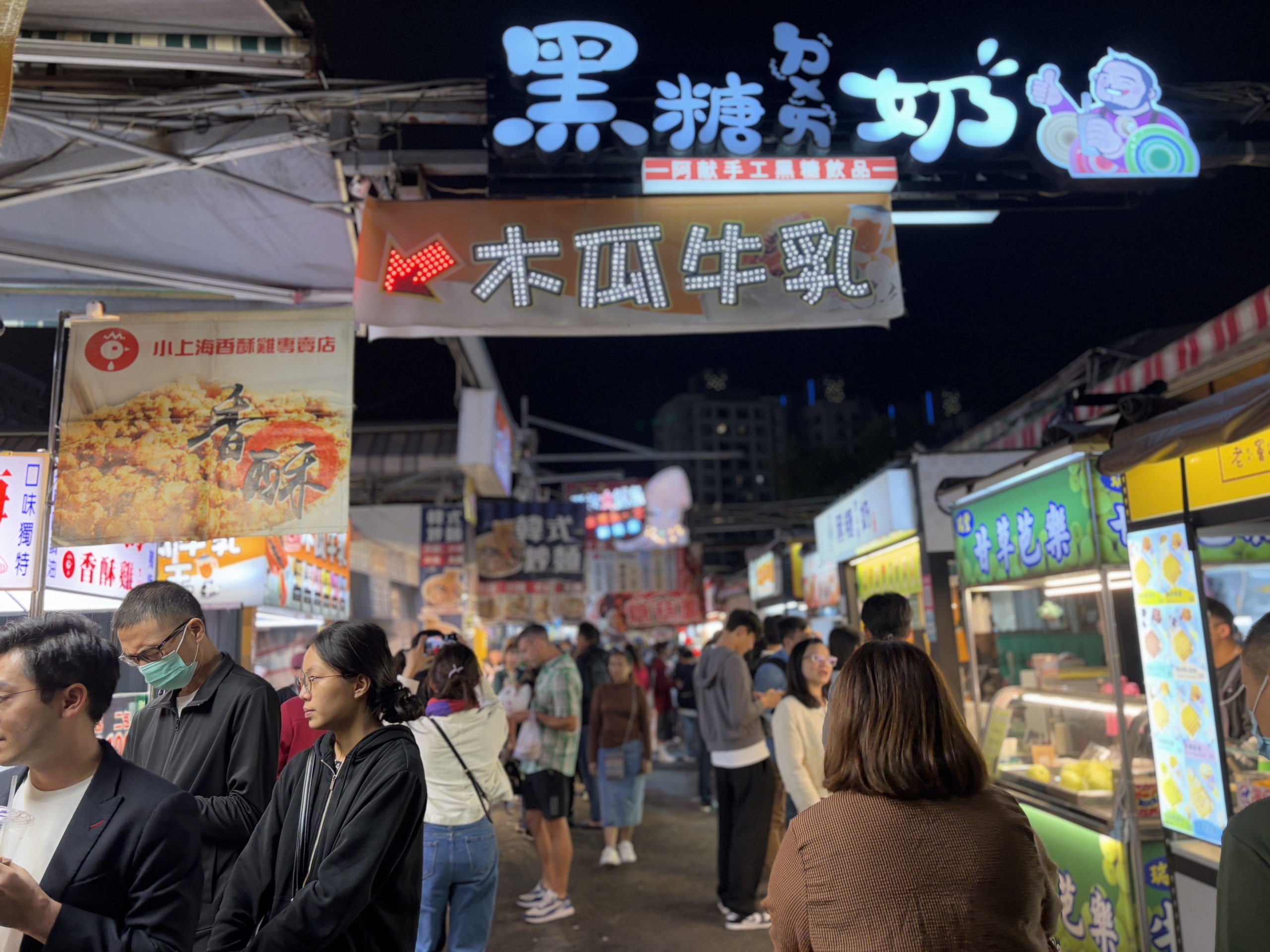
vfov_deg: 53.1
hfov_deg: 67.3
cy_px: 476
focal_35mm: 26
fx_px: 954
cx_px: 635
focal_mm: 5.96
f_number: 1.6
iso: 125
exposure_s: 1/60
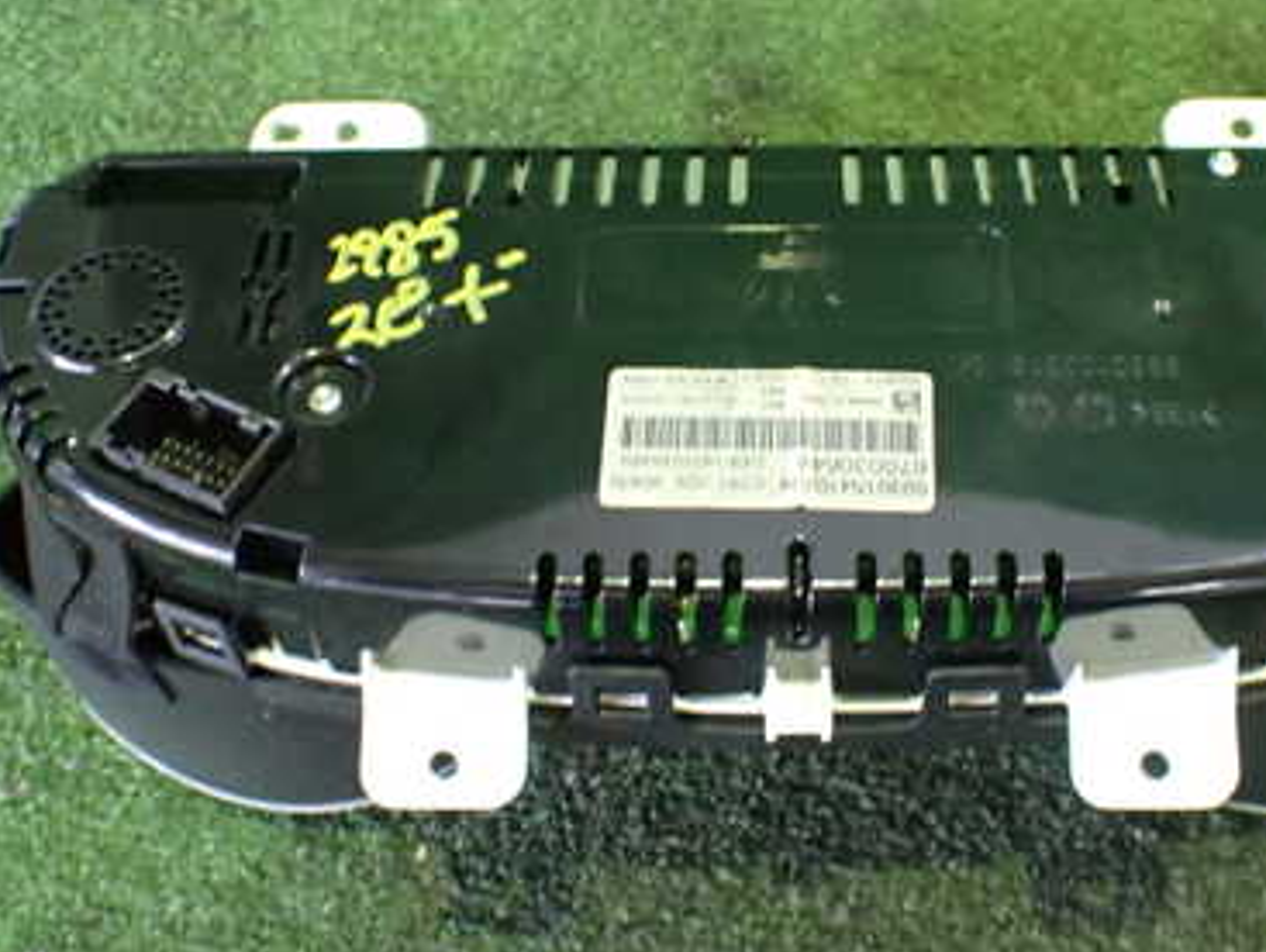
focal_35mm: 49
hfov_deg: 38.7
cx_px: 752
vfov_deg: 29.7
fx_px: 1794
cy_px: 442
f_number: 2.3
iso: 800
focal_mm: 5.4
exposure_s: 1/30
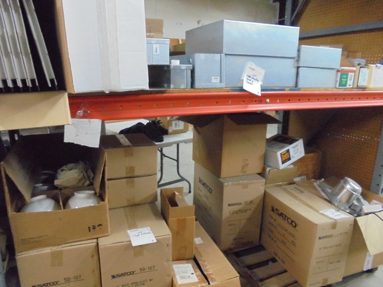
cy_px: 144
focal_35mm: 26
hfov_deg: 67.3
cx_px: 192
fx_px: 288
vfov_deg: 53.1
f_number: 3.5
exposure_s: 1/15
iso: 800
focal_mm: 4.6
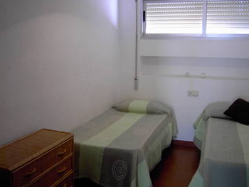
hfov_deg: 51.3
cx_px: 125
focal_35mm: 36
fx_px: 259
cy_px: 94
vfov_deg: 39.7
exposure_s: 1/10
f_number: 2.8
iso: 200
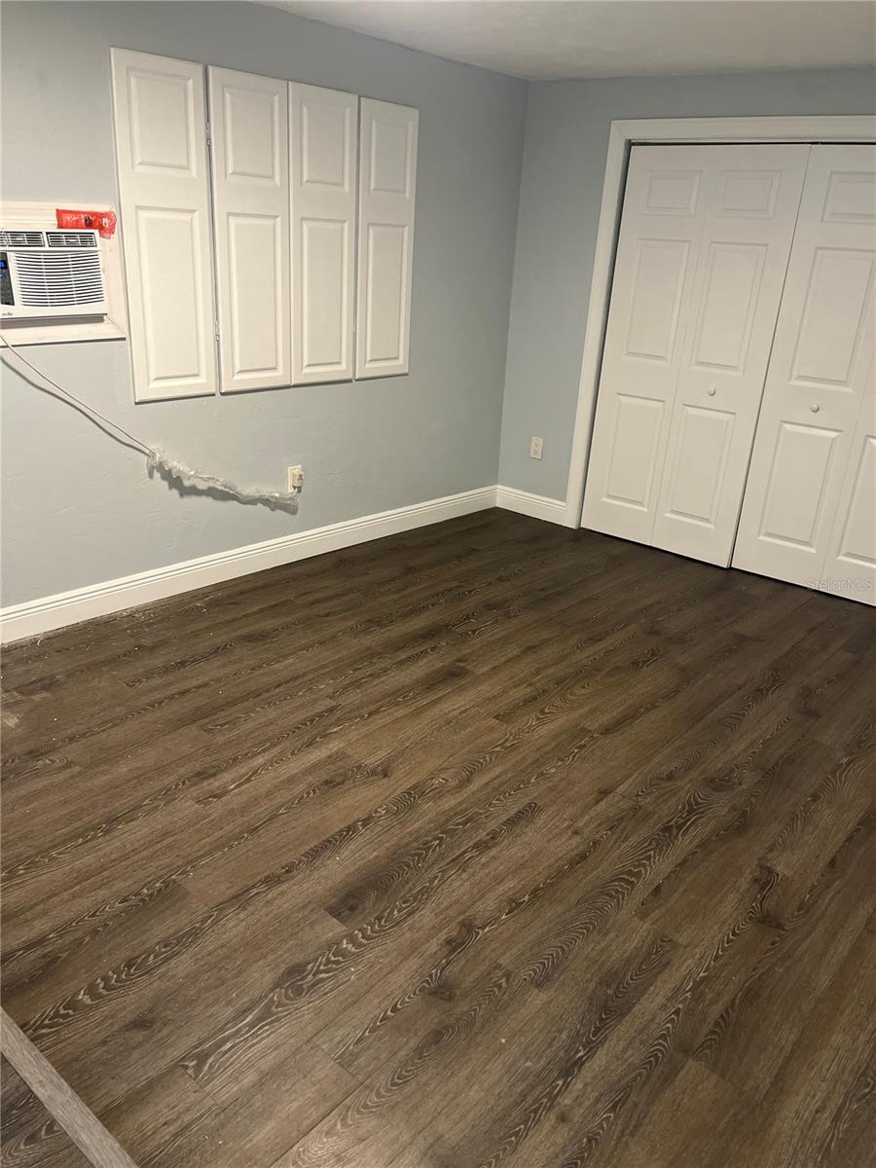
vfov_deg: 67.3
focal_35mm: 26
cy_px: 584
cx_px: 438
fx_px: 877
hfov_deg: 53.1
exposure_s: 1/60
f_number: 1.6
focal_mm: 5.1
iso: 250
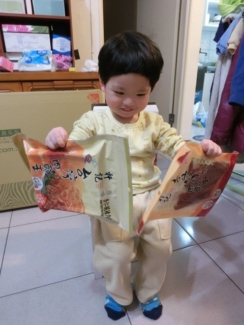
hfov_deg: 56.8
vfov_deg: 71.6
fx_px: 226
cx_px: 122
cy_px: 162
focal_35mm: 24
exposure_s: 1/30
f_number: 3
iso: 800
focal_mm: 4.24
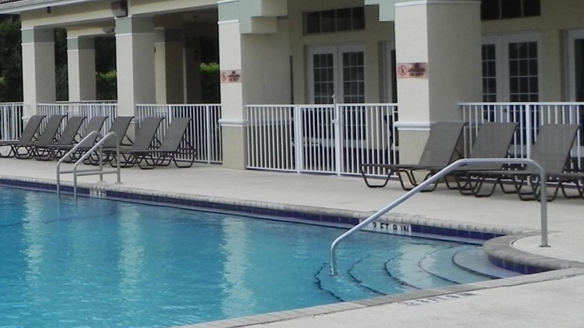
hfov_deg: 26.2
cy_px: 114
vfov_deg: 16.3
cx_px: -72
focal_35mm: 74
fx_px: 1146
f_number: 7.1
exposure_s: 1/434
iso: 160
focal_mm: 4.6
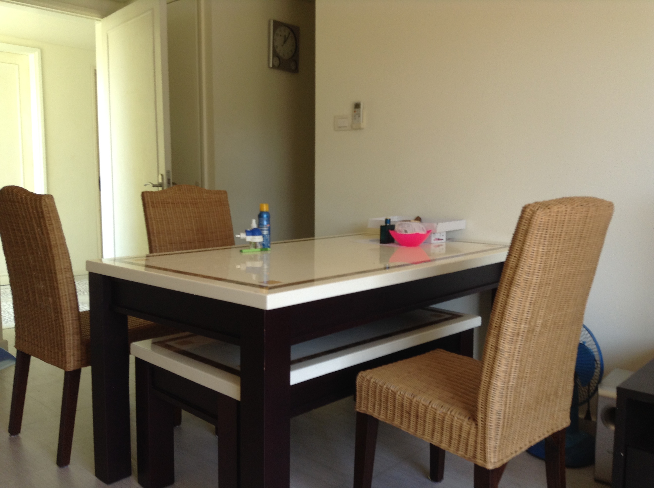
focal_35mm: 33
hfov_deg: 55.4
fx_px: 623
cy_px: 244
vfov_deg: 42.8
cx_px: 327
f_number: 2.4
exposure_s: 1/30
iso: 32
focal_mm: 3.3
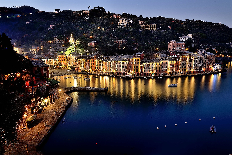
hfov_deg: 58.7
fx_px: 206
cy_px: 78
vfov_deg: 41.1
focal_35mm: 32
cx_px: 116
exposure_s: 20
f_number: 11
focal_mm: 32
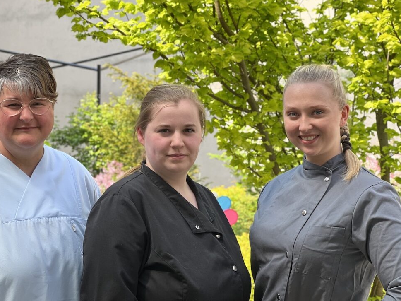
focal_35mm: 93
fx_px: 1077
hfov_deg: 21.1
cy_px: 138
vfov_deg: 15.9
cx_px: 180
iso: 25
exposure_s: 1/121
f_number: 2.8
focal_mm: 9
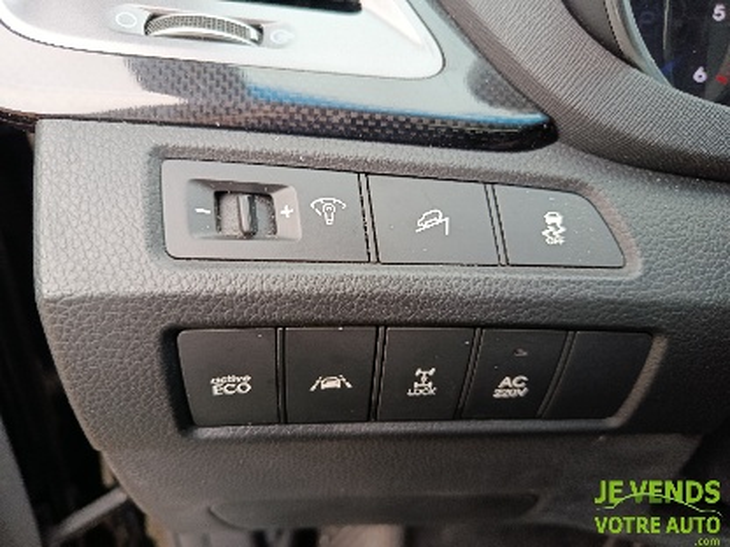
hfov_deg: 71.6
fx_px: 506
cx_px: 365
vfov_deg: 56.8
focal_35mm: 24
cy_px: 274
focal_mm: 5.24
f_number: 1.7
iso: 796
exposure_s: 1/100
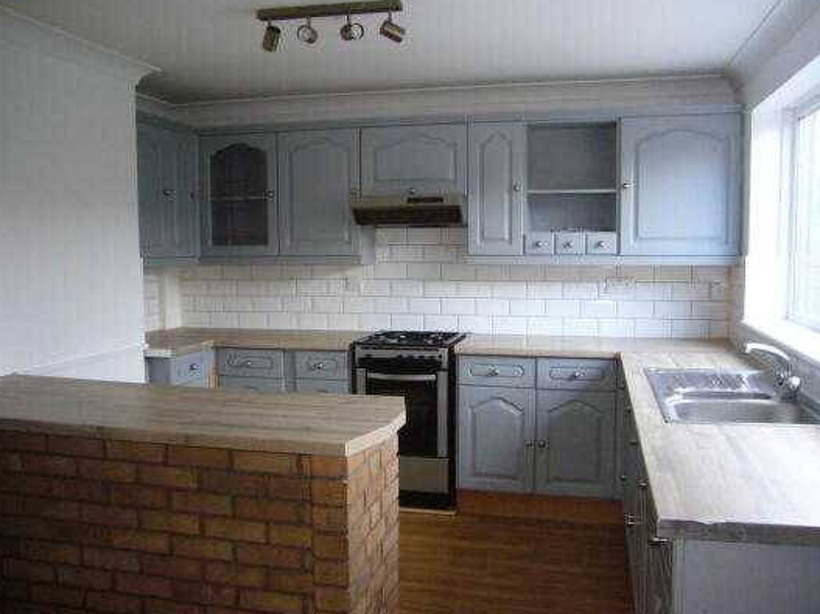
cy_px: 318
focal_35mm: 31
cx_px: 405
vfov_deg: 45.4
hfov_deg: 58.4
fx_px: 734
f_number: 2.8
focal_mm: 4.6
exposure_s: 1/30
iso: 200
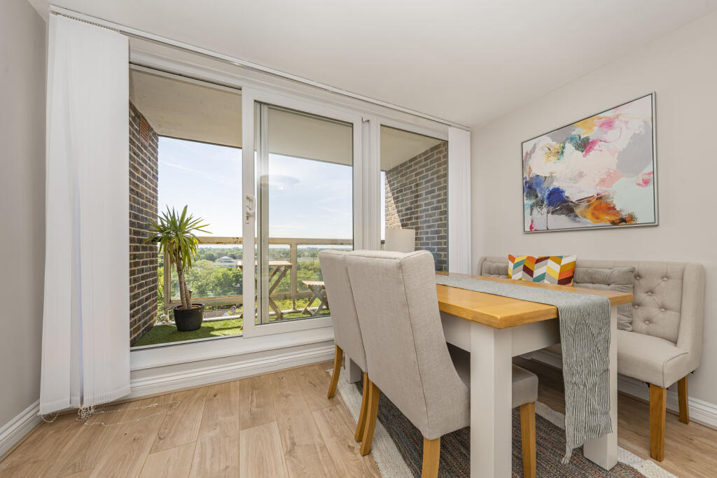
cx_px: 358
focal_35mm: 12
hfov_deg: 112.6
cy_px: 239
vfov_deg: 90.0
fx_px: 239
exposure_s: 1/250
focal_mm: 12
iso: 320
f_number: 9
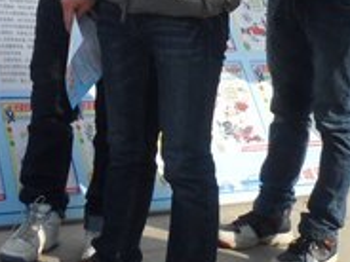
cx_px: 112
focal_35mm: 113
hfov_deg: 17.4
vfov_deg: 12.9
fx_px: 1143
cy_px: -19
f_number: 3.3
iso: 80
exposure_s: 1/750
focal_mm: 4.9
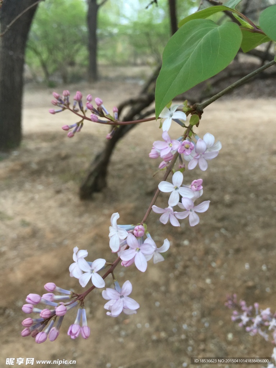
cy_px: 184
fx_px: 308
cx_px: 138
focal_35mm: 29
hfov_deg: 48.2
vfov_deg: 61.7
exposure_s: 1/15
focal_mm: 4.15
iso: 32
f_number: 2.2
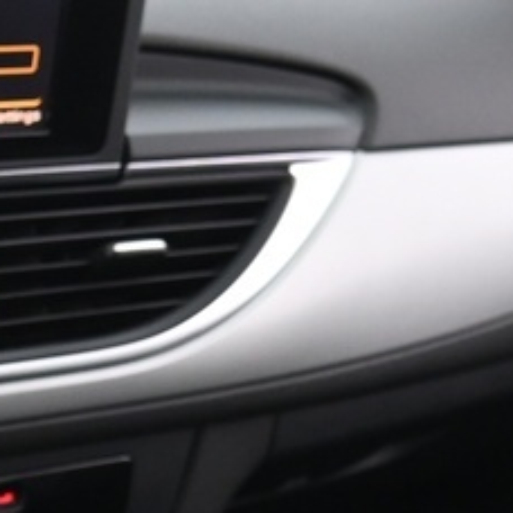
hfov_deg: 10.6
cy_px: 927
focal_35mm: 145
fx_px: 2431
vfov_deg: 11.2
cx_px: -650
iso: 2000
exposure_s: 1/15
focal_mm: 24
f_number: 4
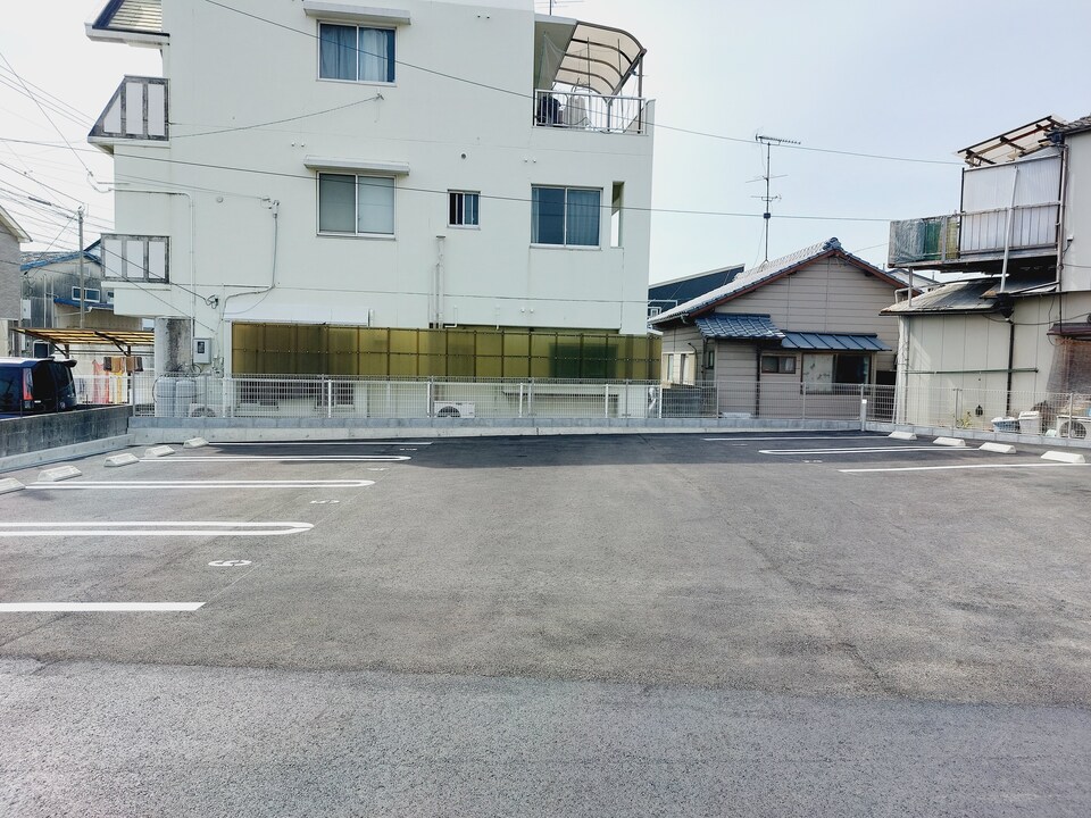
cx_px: 546
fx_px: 756
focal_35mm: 24
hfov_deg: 71.6
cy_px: 409
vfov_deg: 56.8
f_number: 1.8
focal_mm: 5.23
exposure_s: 1/855
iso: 25
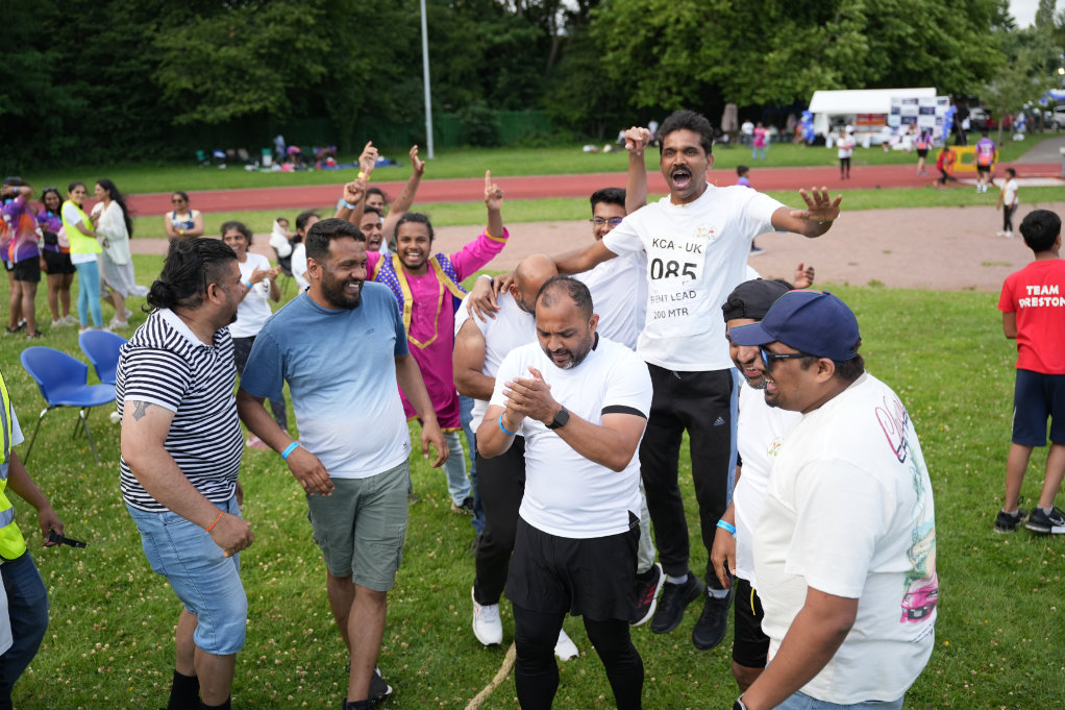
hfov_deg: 54.0
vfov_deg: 37.5
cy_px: 355
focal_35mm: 35
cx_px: 532
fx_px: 1044
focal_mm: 35.3
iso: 250
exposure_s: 1/1000
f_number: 2.8
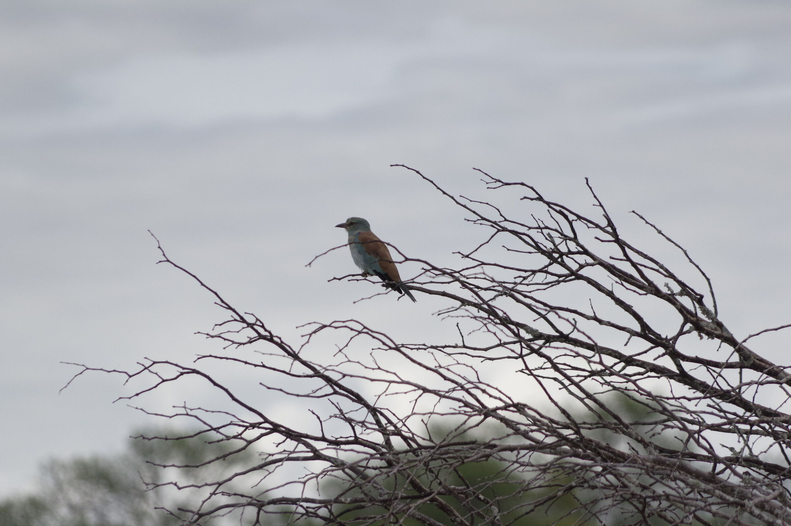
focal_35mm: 315
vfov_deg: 4.4
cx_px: 396
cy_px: 263
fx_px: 6915
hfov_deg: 6.5
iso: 1250
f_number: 5.6
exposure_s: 1/8000
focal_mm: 210
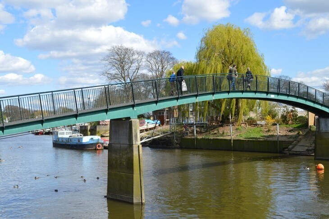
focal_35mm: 42
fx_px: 383
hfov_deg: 46.4
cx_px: 164
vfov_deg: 31.8
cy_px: 110
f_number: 7.1
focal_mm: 28
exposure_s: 1/200
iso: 100
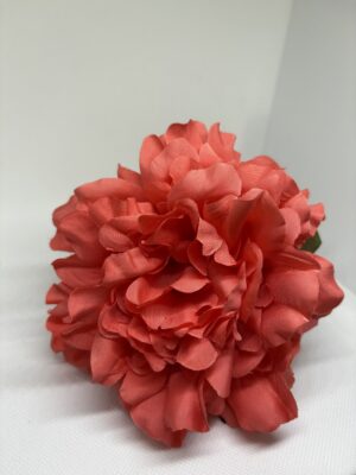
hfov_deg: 53.1
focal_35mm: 26
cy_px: 238
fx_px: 357
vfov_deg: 67.3
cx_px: 178
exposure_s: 1/140
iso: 32
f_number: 1.6
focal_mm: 5.96
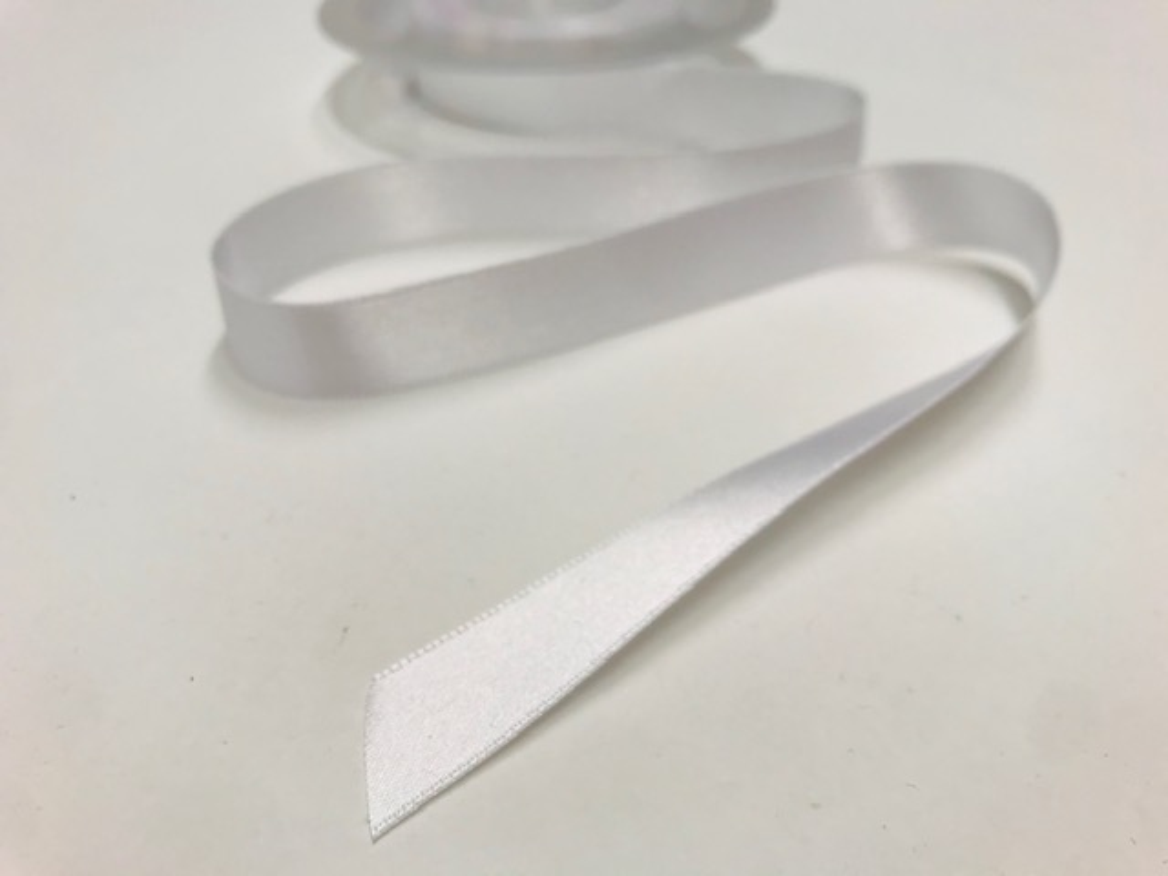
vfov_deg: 49.7
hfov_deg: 63.4
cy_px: 438
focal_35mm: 28
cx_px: 584
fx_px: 945
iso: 25
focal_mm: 3.99
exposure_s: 1/100
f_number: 1.8
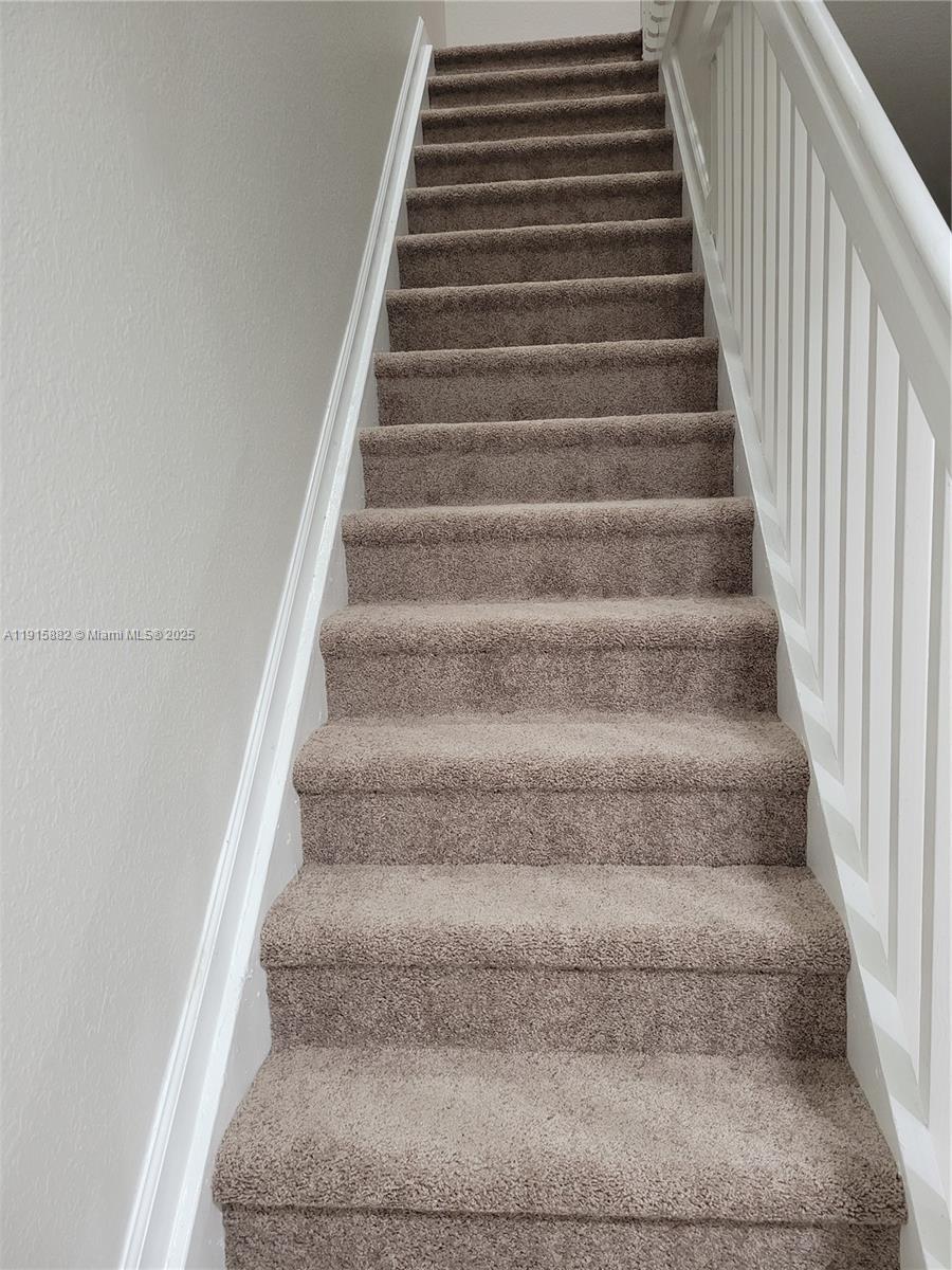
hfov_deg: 53.1
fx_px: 953
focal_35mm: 26
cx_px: 476
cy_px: 635
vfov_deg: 67.3
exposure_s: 1/40
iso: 400
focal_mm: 5.4
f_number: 1.8
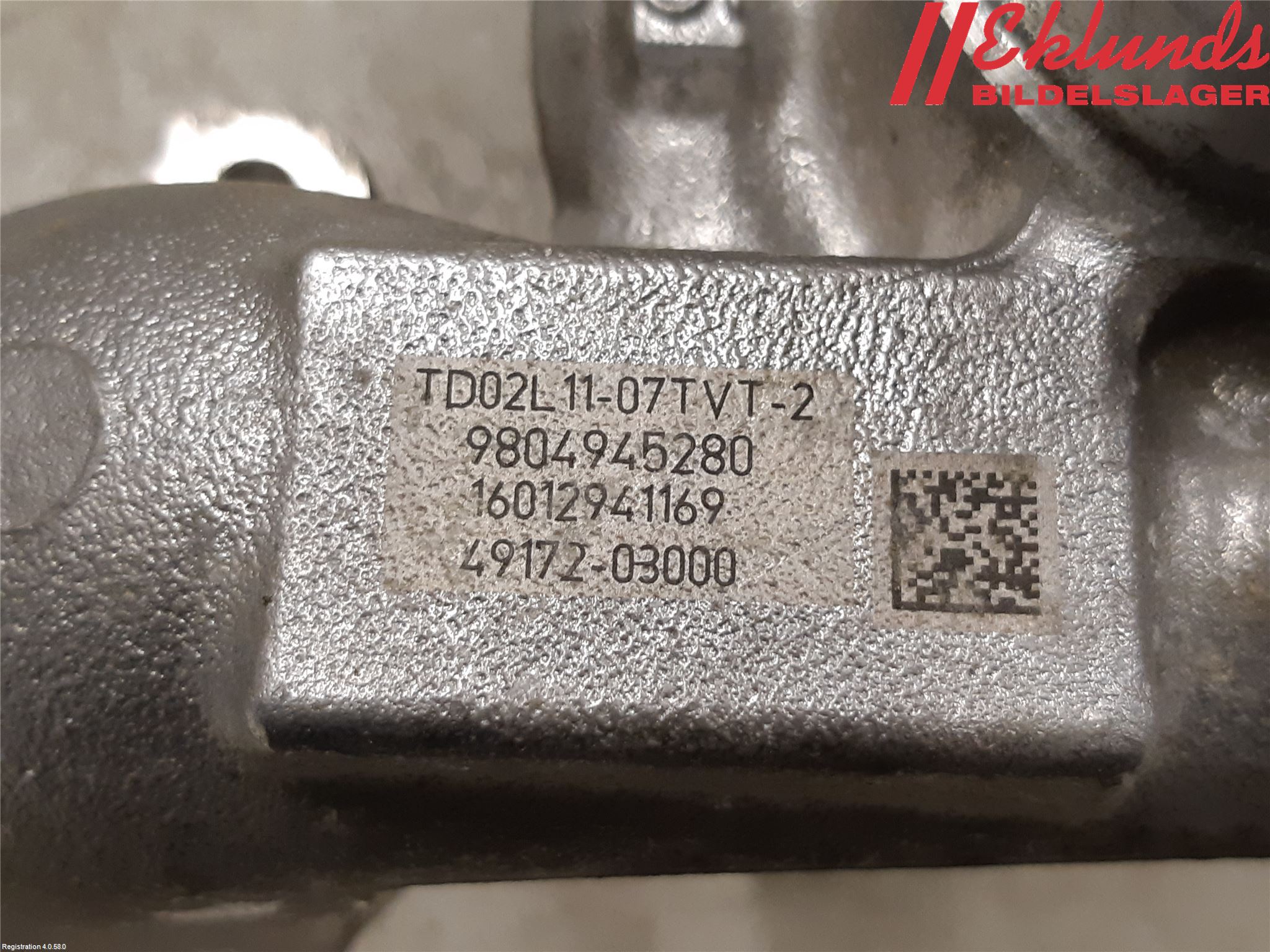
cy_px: 476
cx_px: 635
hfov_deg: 67.3
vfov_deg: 53.1
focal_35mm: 26
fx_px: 954
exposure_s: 1/50
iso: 160
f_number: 1.7
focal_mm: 3.93
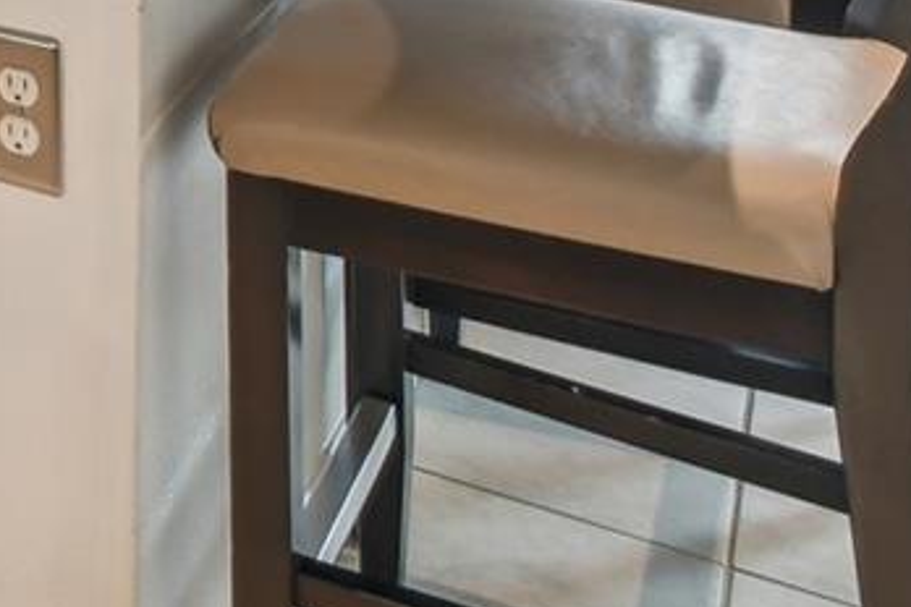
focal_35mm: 69
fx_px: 1746
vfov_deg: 15.9
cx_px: -560
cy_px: -578
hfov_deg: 22.3
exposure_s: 1/1.67
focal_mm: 10
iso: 100
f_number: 7.1
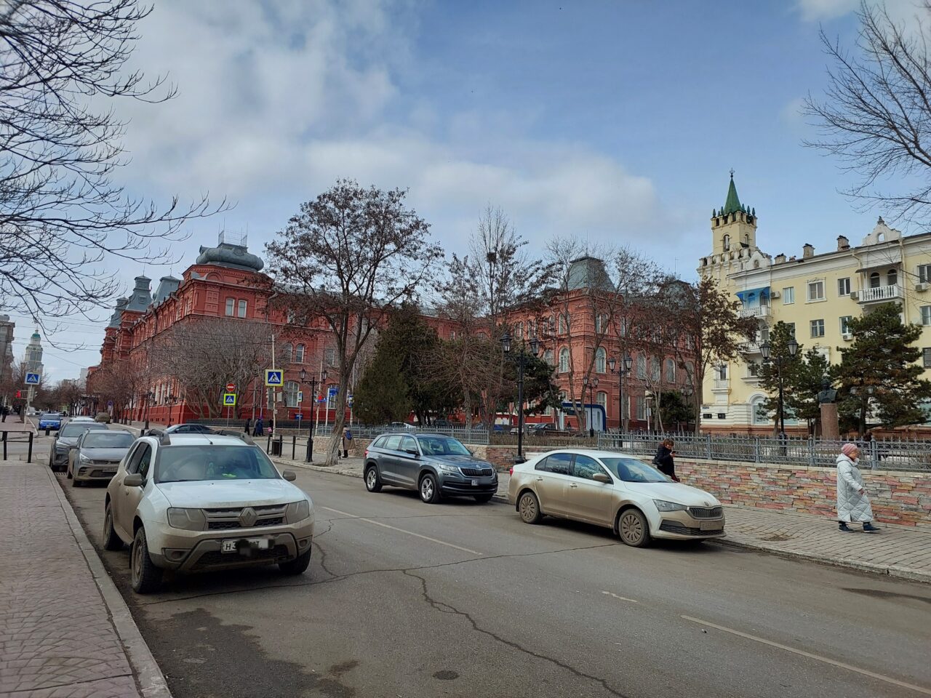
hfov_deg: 73.9
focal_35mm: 23
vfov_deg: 58.9
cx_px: 466
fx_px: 619
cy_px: 349
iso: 25
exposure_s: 1/833
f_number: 1.8
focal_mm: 5.06
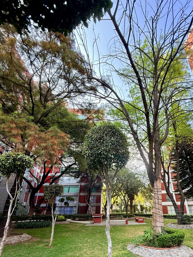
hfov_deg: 70.5
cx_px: 120
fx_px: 134
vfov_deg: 86.3
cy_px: 158
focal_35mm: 18
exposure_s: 1/126
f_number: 2.2
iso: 64
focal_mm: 2.22
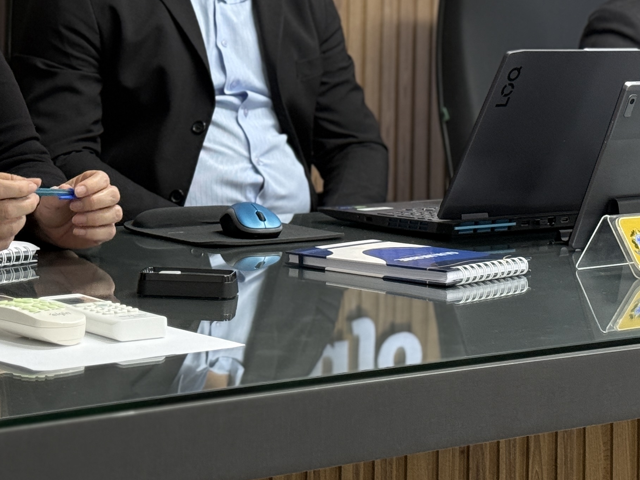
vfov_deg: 13.6
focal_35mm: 107
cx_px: 248
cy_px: -19
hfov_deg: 18.4
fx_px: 1978
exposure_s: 1/60
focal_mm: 6.76
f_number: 1.78
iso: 200
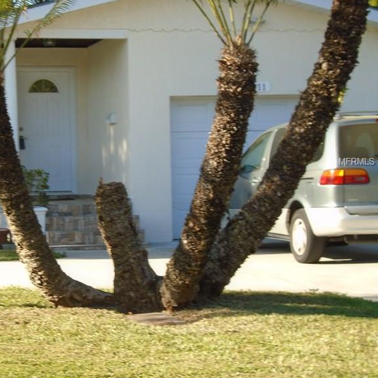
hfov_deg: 15.9
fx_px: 1334
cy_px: 162
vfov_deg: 16.1
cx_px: 39
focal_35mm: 108
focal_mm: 12
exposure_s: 1/160
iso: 100
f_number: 5.5
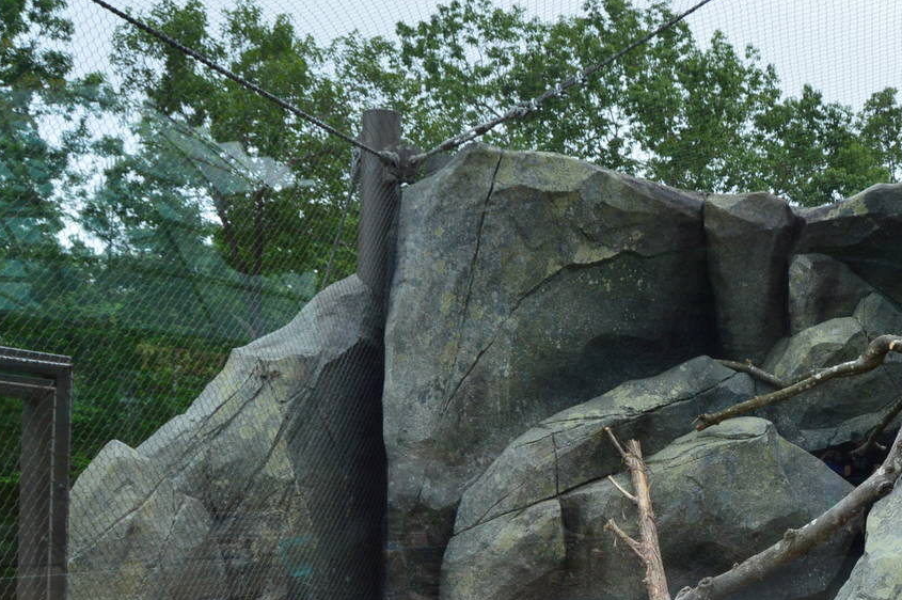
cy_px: 470
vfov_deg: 24.7
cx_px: 757
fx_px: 1351
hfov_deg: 35.4
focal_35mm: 54
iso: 400
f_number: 10
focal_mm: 19
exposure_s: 1/250
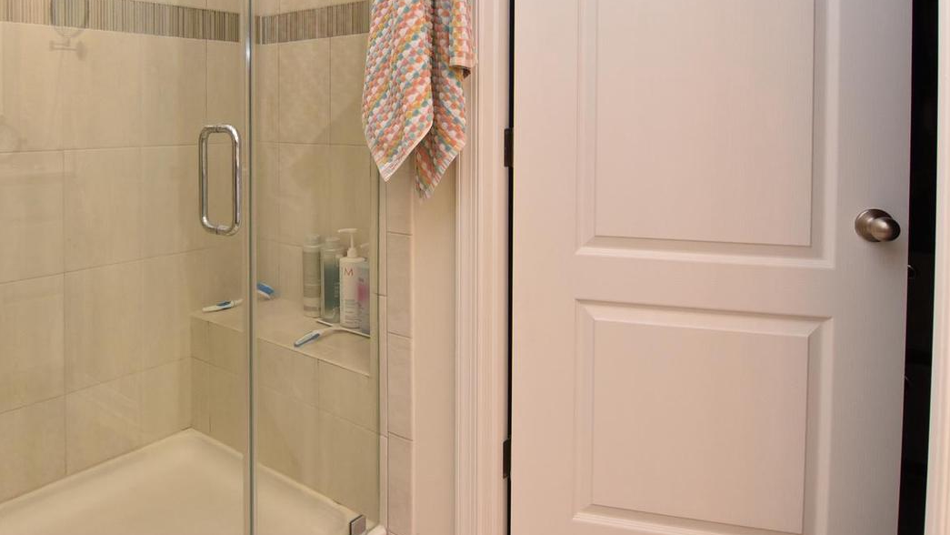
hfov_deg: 69.9
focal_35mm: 26
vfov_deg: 42.8
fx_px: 655
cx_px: 318
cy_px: 126
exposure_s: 1/100
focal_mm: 12
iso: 800
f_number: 8
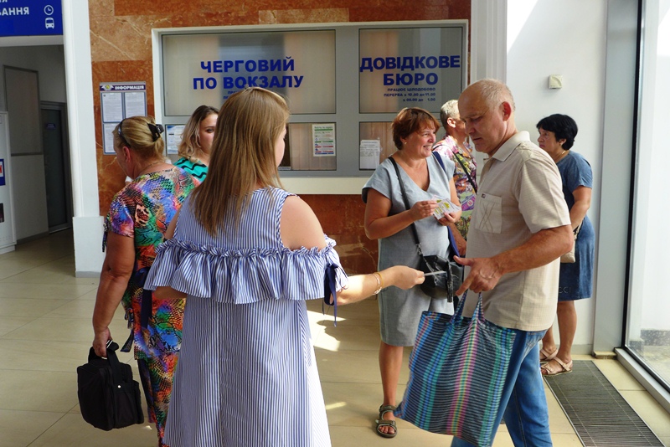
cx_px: 335
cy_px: 224
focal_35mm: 35
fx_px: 652
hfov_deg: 54.4
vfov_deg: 37.9
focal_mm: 6.9
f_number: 2.5
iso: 80
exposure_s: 1/125
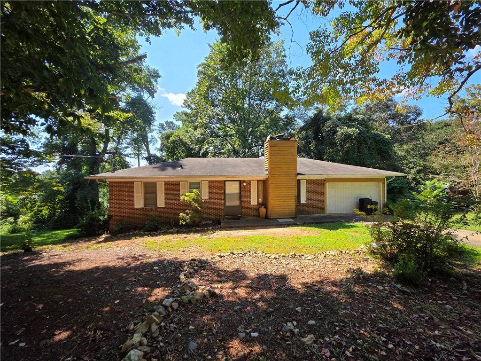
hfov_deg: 106.2
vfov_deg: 89.9
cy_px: 180
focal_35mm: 13
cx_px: 240
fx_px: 181
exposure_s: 1/820
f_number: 1.9
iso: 40
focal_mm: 2.2
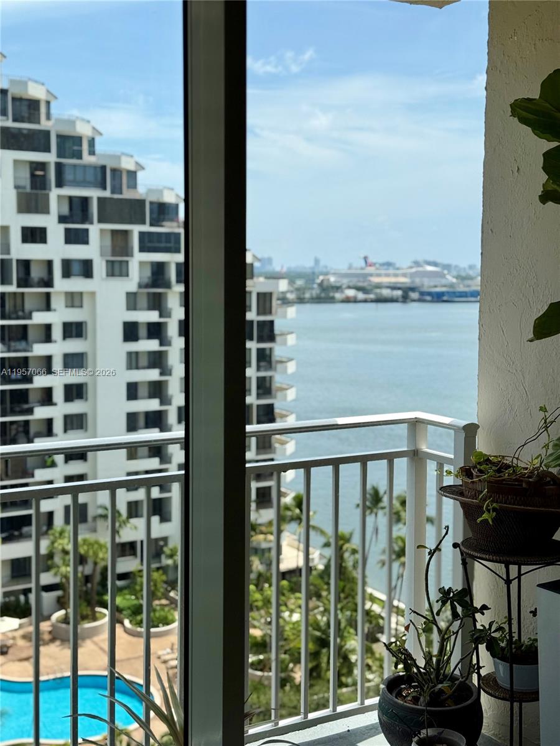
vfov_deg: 39.7
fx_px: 1035
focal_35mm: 48
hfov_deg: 30.3
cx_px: 280
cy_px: 373
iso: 64
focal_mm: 6.76
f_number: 1.78
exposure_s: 1/2762
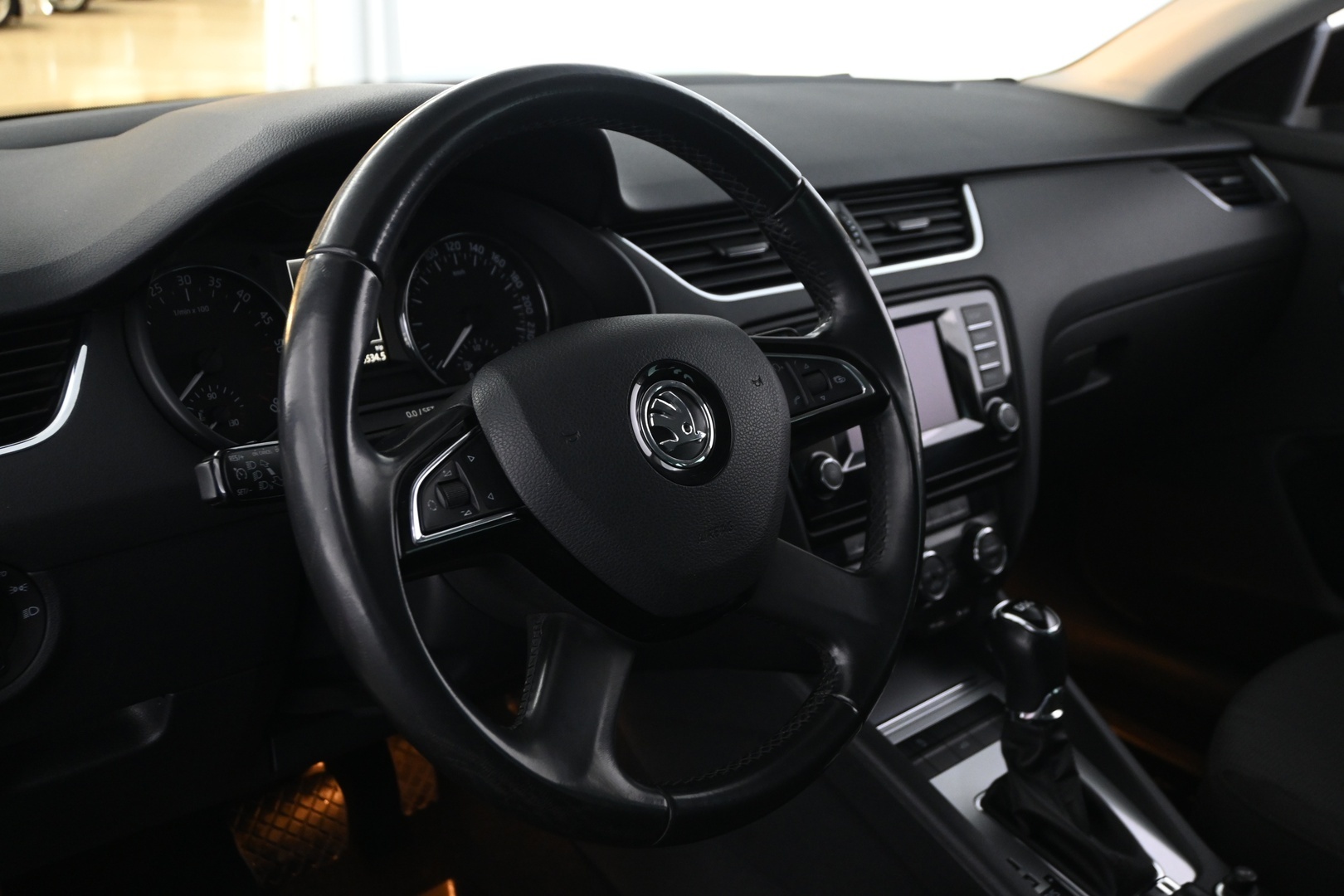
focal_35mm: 38
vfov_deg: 35.5
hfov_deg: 51.3
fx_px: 1400
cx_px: 672
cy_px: 448
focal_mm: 25
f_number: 4.2
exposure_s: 1/13
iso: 1600
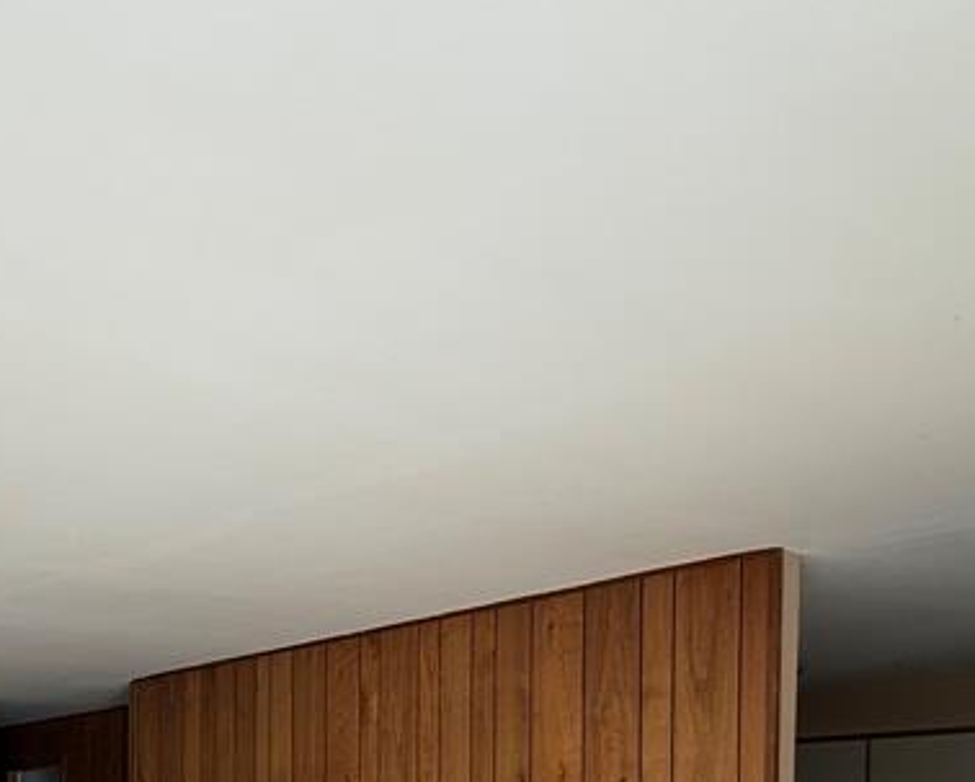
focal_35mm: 37
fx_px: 1069
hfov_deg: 44.4
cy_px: 857
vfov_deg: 34.7
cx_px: 88
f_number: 2.2
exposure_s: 1/99
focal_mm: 2.22
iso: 125
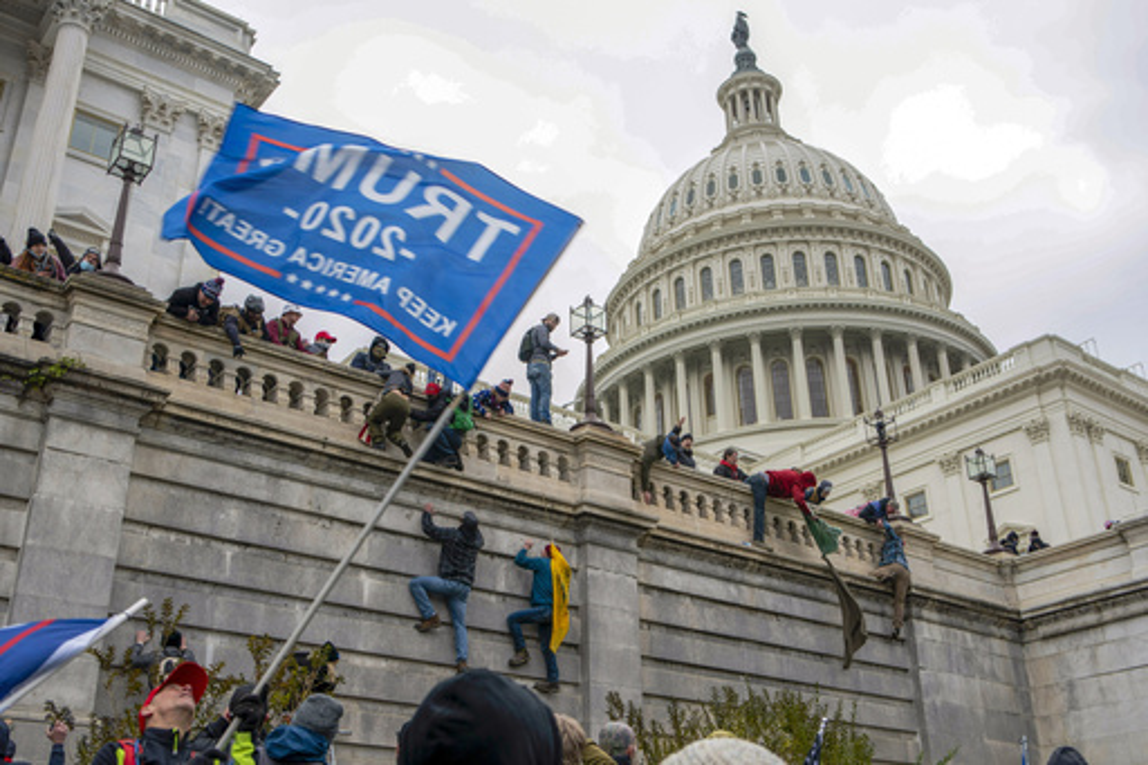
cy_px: 382
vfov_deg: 35.0
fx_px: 1211
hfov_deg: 50.7
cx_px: 574
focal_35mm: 38
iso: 200
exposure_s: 1/250
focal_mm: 38
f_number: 5.6
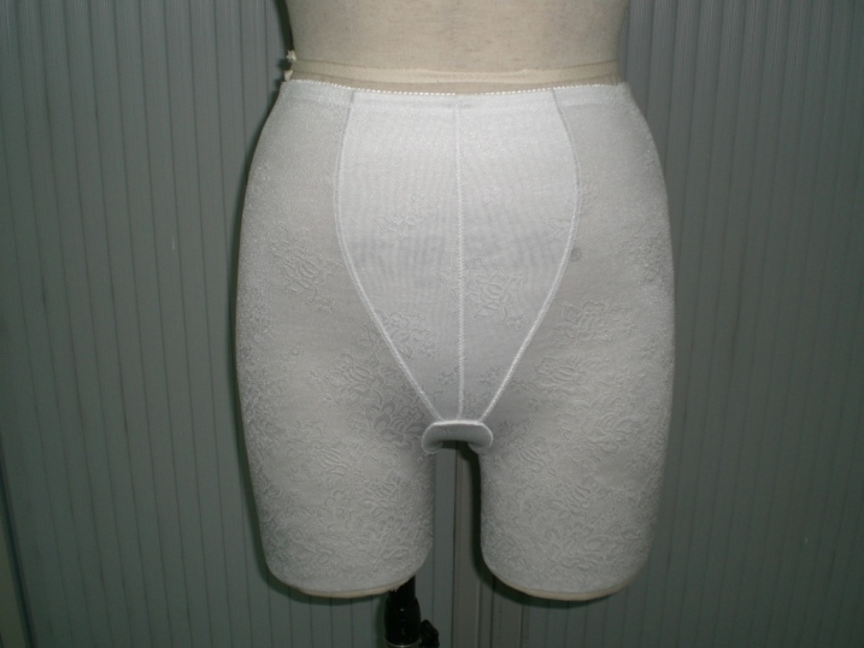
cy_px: 324
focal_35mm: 38
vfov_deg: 37.7
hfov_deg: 49.0
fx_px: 949
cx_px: 432
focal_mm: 6.3
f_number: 3.1
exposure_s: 1/60
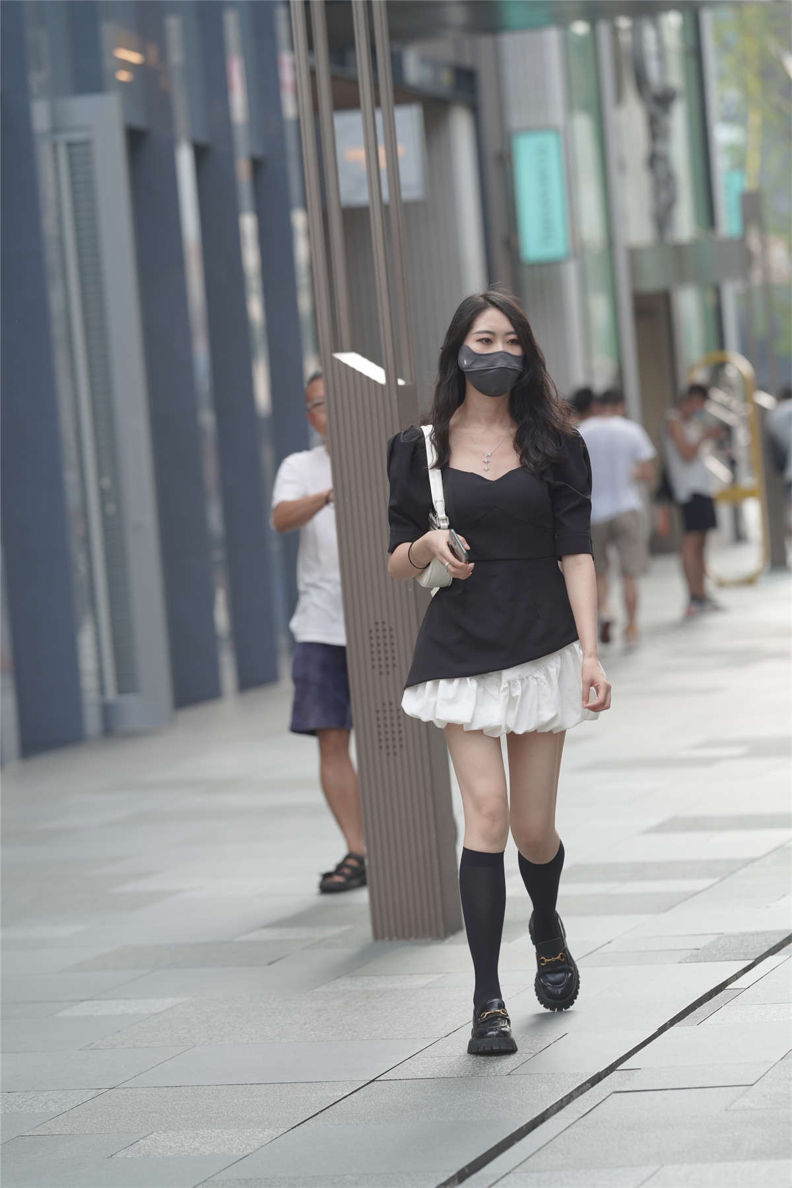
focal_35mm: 135
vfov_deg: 15.2
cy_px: 594
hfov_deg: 10.2
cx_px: 396
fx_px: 4455
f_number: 3.2
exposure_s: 1/400
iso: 320
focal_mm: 135
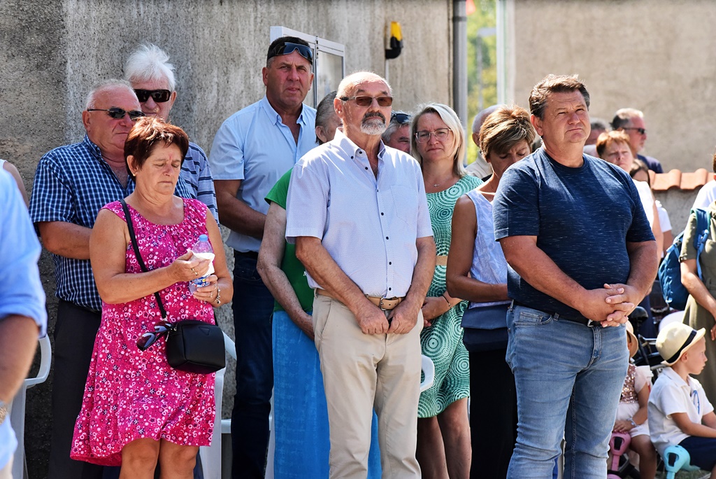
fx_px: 3980
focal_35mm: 200
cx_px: 358
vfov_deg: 6.9
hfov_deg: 10.3
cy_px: 240
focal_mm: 200
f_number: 8
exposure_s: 1/2500
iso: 3200
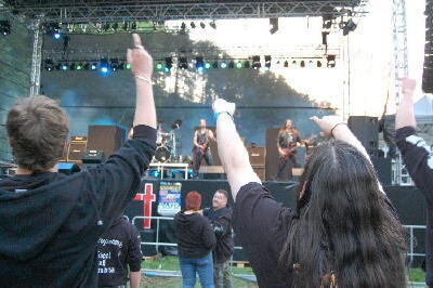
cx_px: 216
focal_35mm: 39
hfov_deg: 49.6
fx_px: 469
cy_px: 144
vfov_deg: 34.2
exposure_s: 1/100
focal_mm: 26
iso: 1600
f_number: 4.5
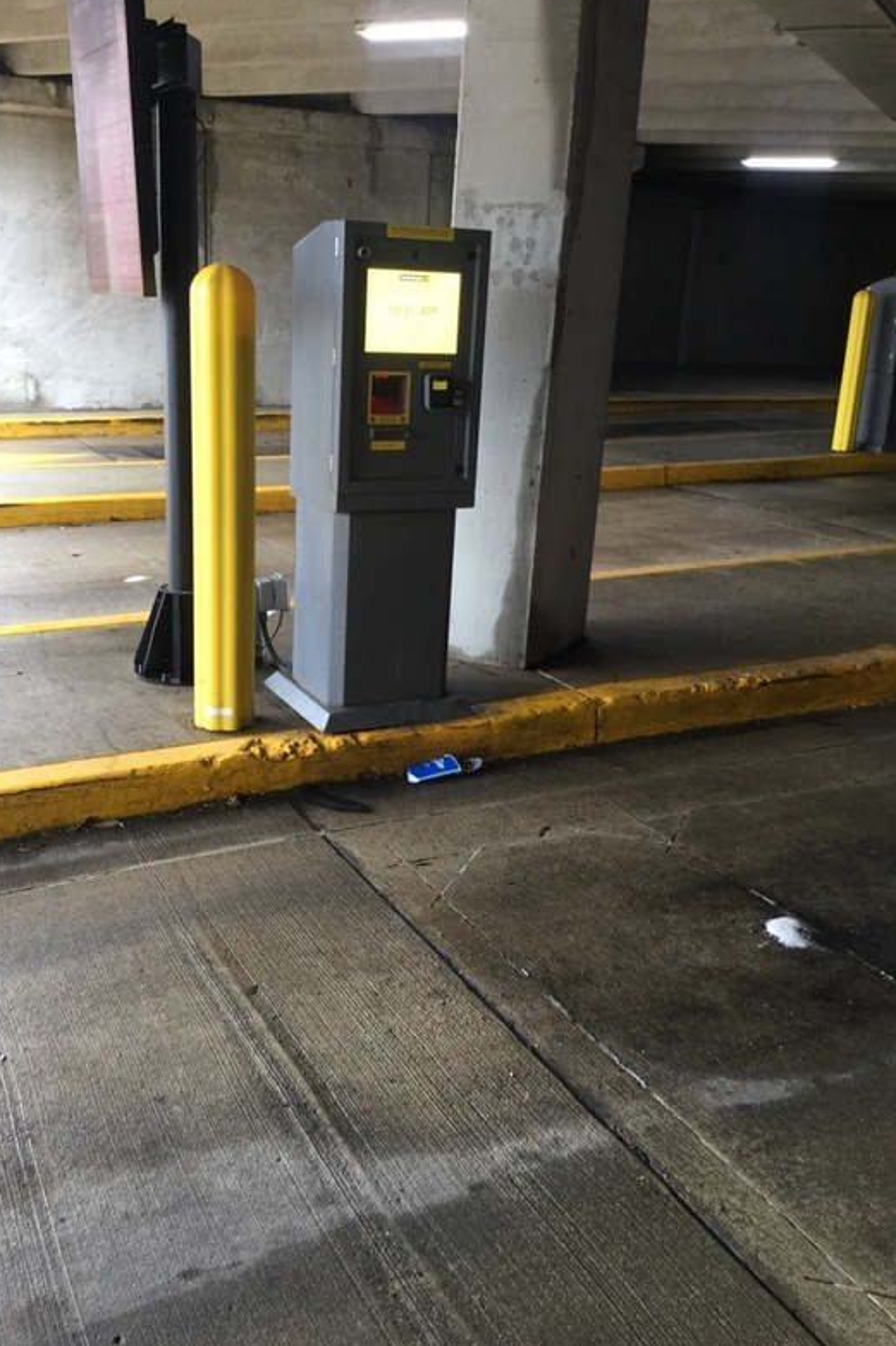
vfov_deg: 57.2
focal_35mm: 33
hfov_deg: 39.9
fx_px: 1232
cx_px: 396
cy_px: 664
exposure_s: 1/30
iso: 50
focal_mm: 3.3
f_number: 2.4
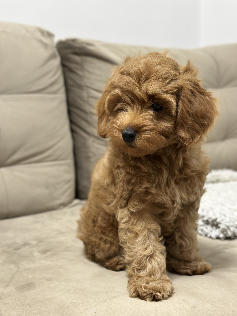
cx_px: 118
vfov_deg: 39.7
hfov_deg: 30.3
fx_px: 438
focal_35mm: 48
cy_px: 158
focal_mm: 6.86
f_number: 1.78
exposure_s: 1/50
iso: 160
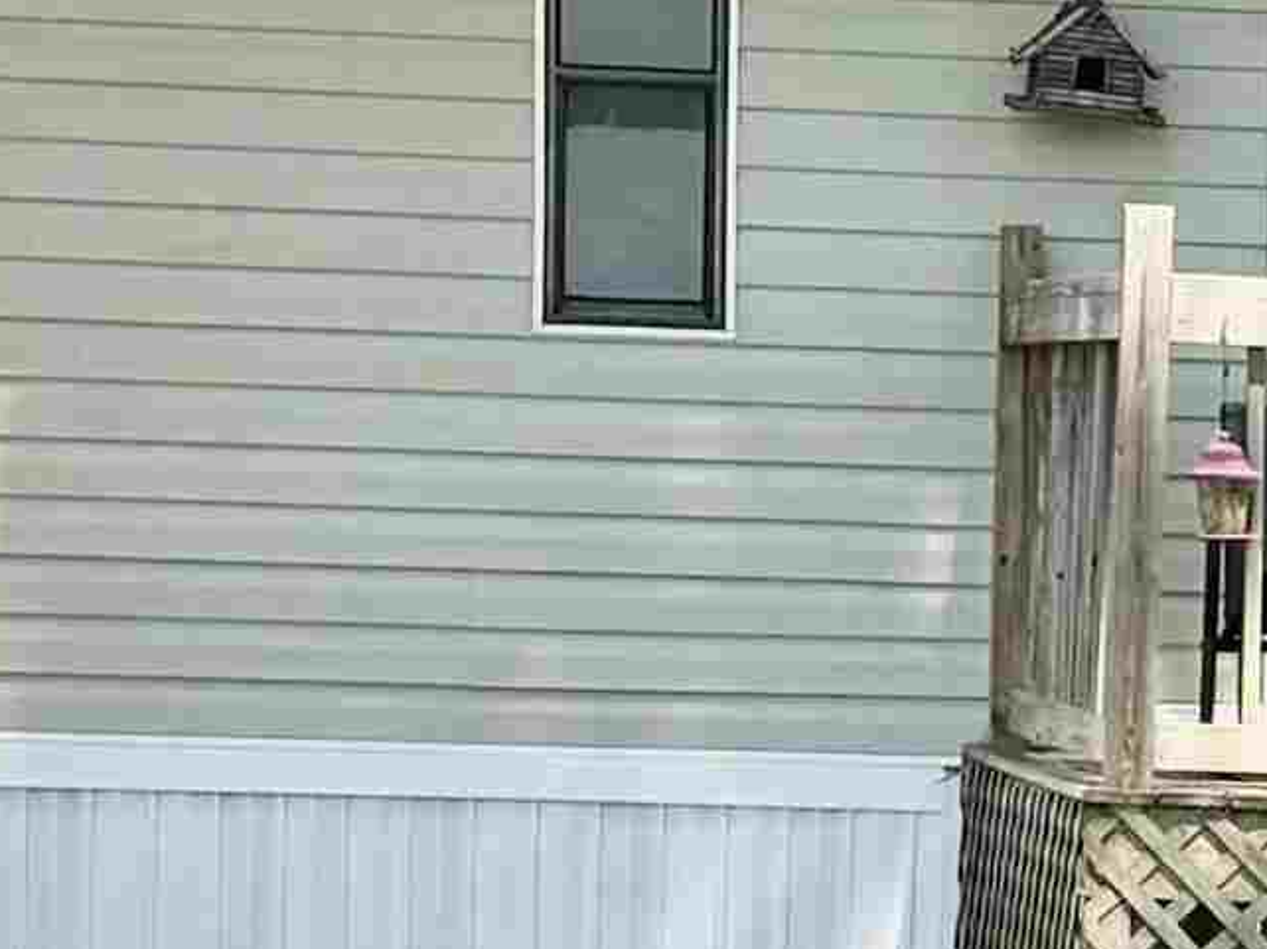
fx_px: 9110
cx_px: 1841
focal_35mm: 249
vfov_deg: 5.9
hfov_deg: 7.8
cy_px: 1529
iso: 40
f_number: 1.6
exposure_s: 1/489
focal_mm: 5.96
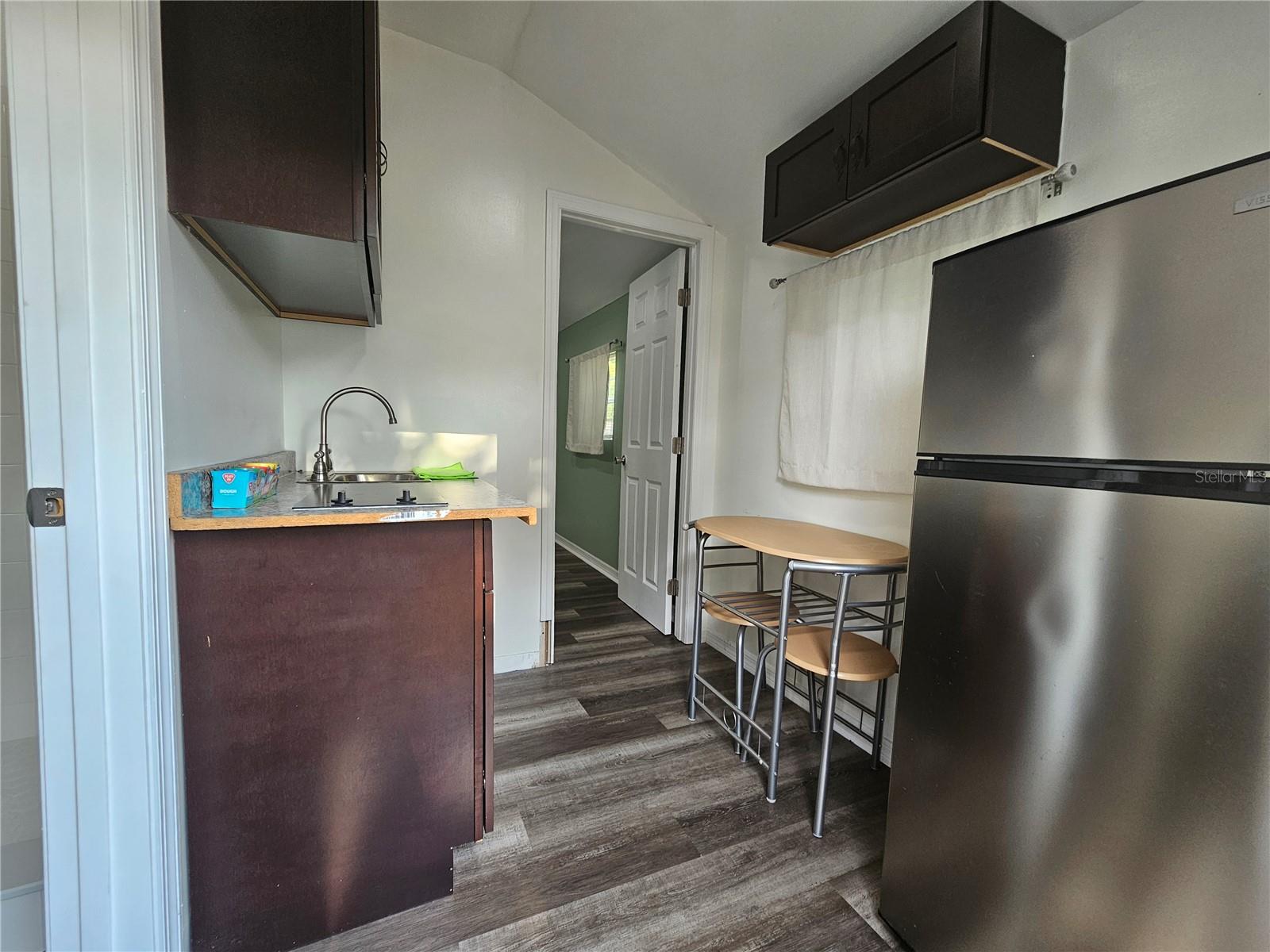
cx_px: 635
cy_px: 476
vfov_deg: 89.9
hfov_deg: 106.2
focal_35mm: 13
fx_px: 477
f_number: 2.2
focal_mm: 2.2
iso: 64
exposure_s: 1/60
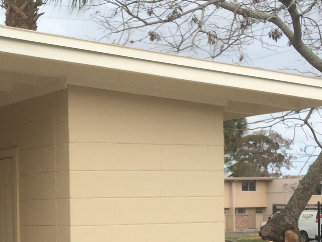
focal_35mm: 90
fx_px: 837
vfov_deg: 16.1
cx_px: -25
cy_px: 243
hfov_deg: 20.8
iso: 32
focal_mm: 4.15
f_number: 2.2
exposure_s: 1/1368
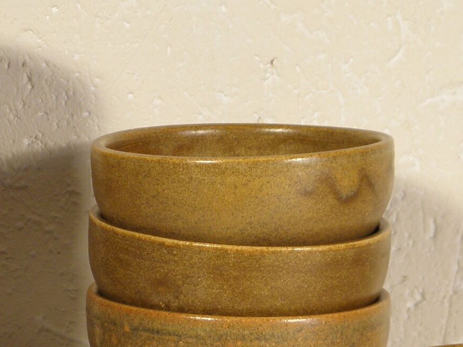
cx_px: 208
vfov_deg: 10.6
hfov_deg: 14.3
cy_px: 385
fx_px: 1846
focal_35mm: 138
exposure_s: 1/40
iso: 100
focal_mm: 8.6
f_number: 3.9
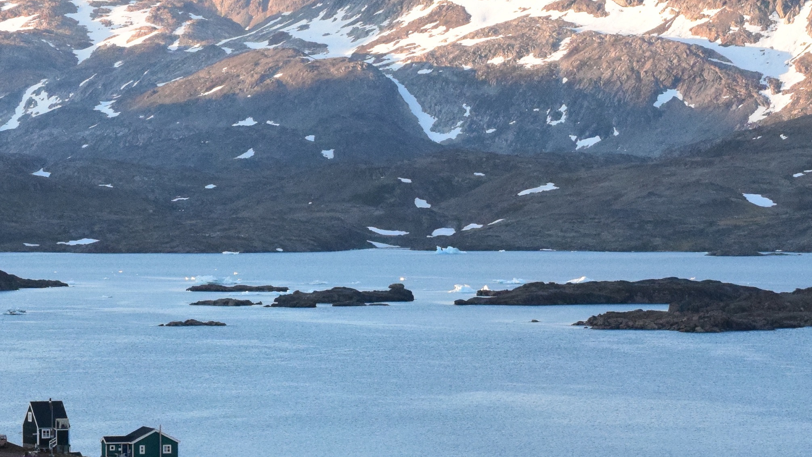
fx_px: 4441
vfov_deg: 5.9
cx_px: 52
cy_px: 305
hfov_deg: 10.4
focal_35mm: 206
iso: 3200
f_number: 11
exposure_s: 1/640
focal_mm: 55
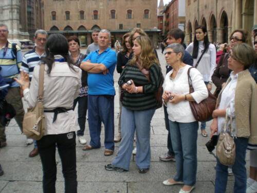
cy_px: 96
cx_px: 128
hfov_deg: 49.0
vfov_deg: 37.7
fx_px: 282
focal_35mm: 38
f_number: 3.1
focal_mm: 6.3
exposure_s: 1/90.8
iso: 50
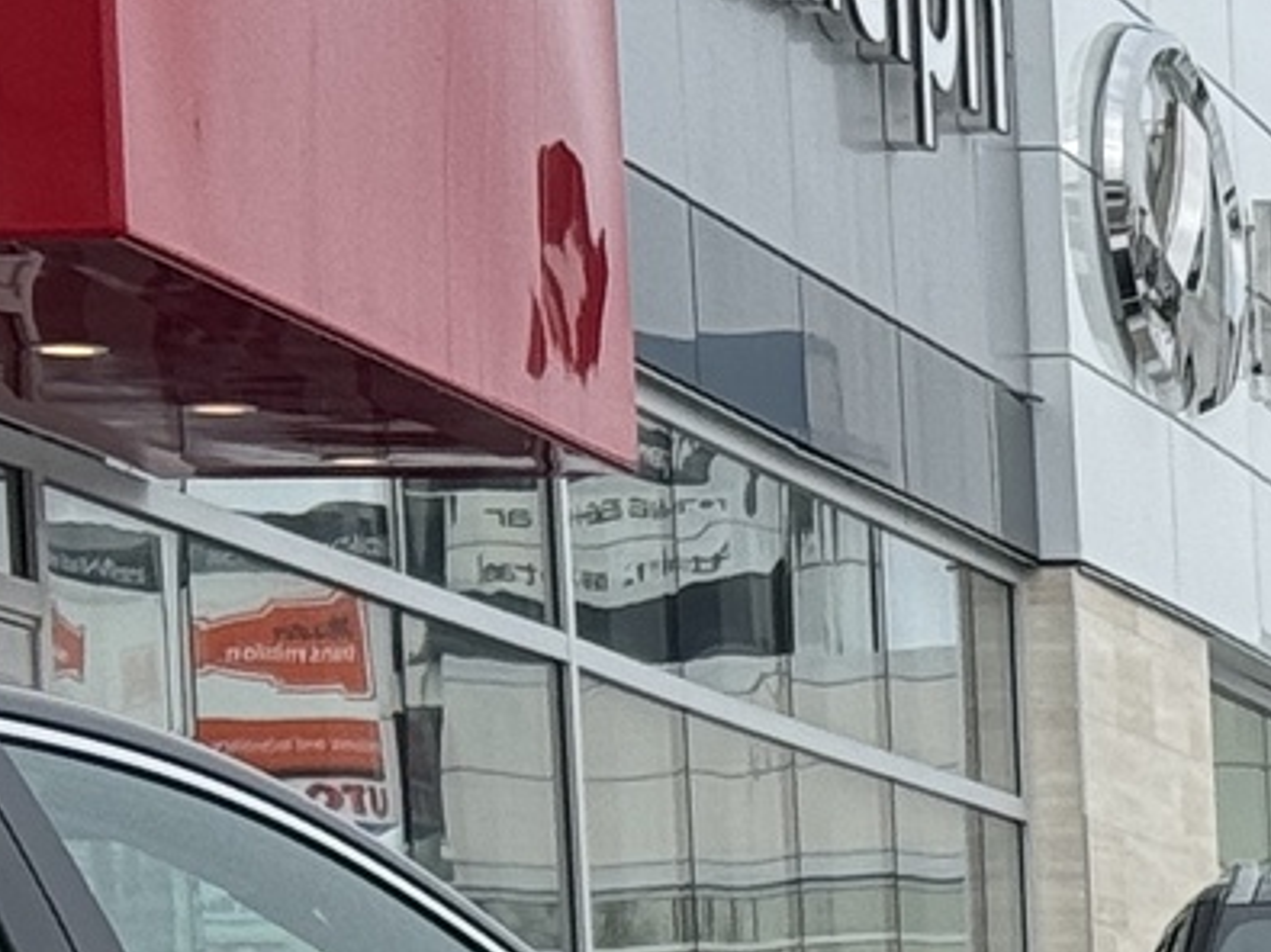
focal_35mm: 249
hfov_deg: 7.4
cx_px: 3092
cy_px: 1991
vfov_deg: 5.8
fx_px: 9140
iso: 64
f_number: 1.78
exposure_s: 1/2833
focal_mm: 6.76
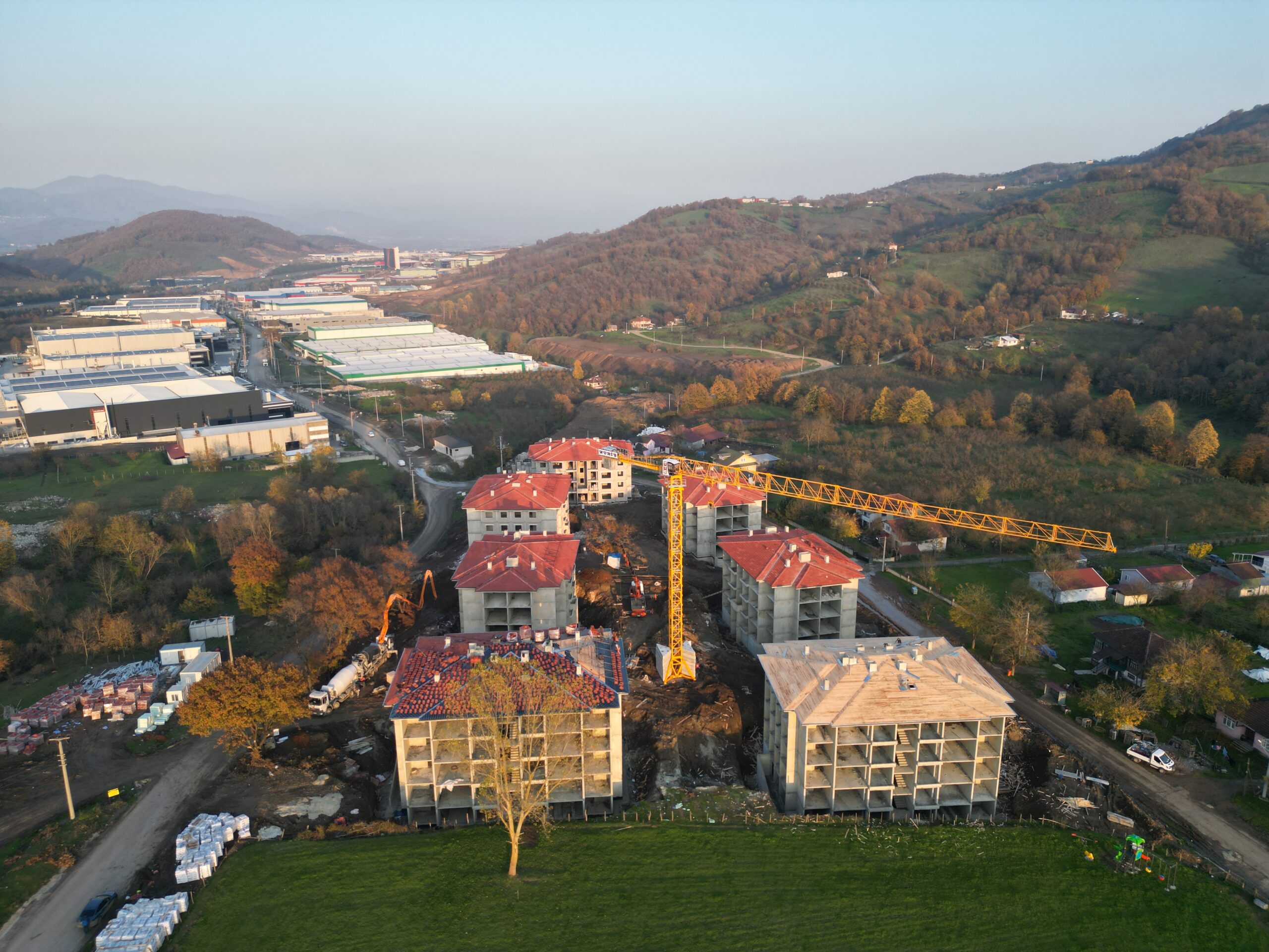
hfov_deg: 71.6
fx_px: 880
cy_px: 476
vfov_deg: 56.8
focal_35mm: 24
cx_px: 634
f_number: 1.7
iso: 130
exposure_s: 1/640
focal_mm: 6.72
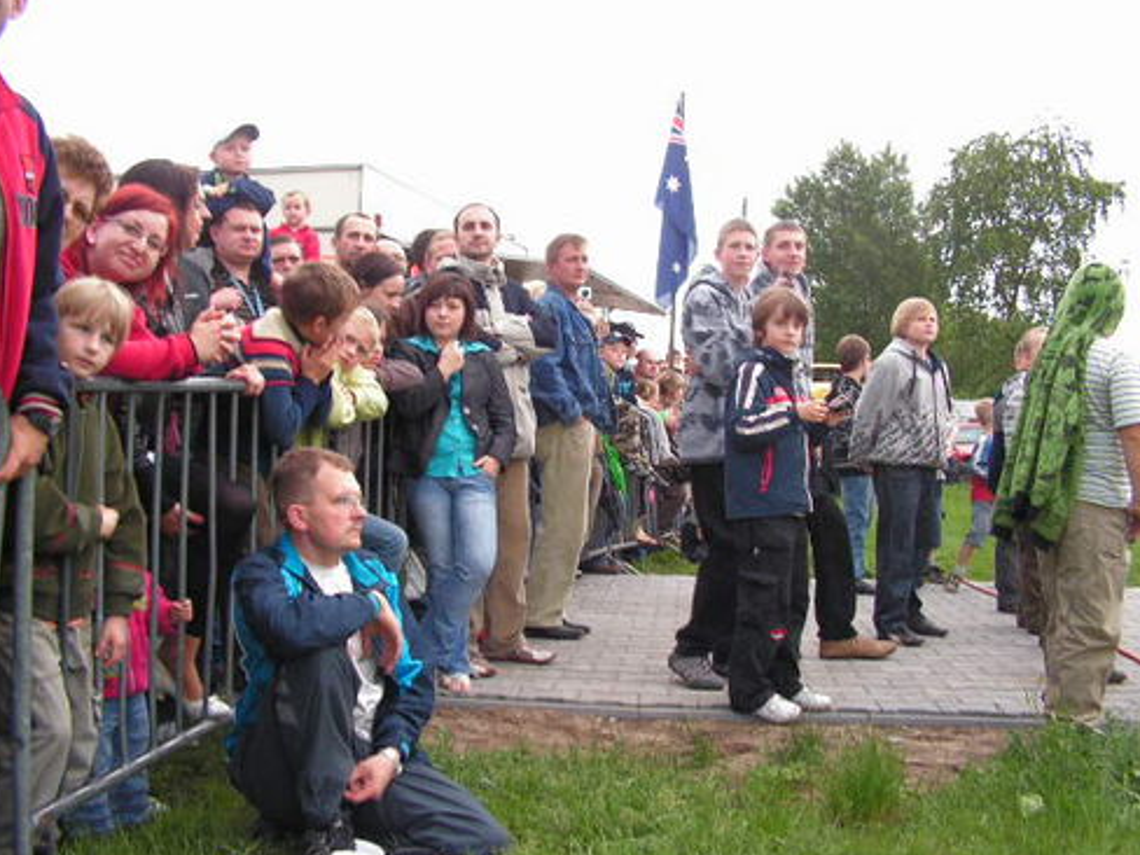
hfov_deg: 46.8
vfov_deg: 36.0
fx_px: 1317
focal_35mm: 40
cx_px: 568
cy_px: 424
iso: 64
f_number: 3.2
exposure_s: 1/40
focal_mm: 6.5
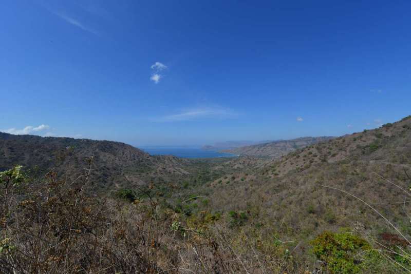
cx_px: 206
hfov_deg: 104.2
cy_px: 137
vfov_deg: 81.3
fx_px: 160
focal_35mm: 14
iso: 250
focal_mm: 14
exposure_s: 1/500
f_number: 11
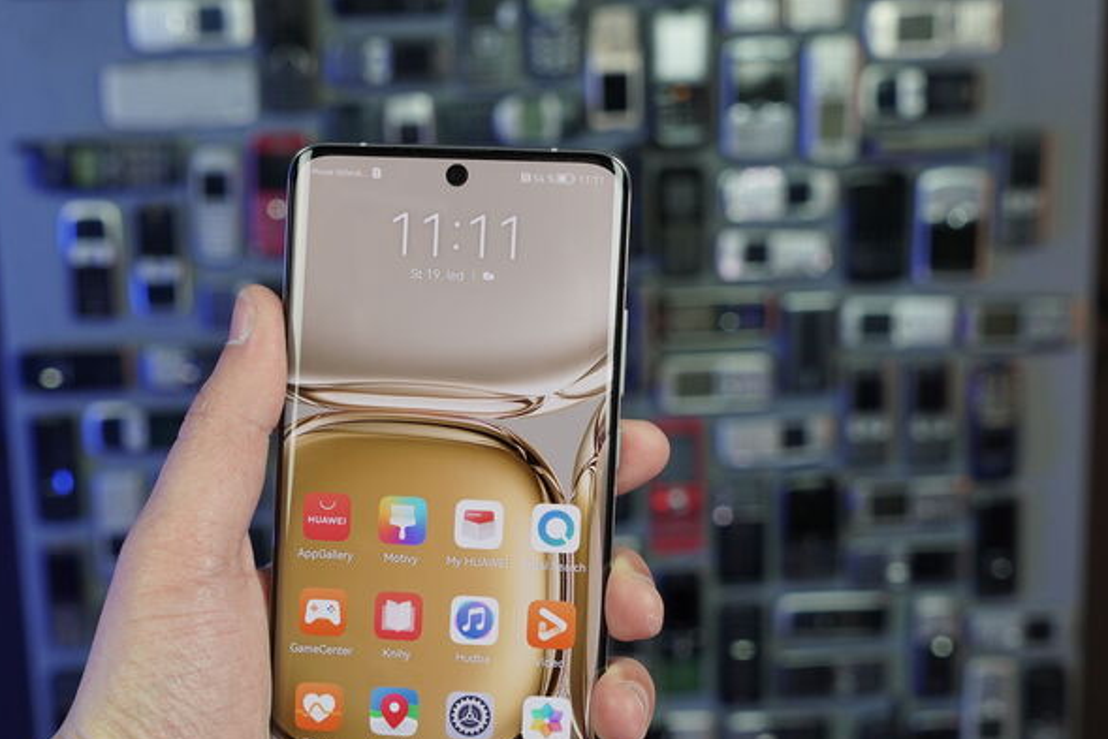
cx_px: 435
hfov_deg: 33.8
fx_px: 1816
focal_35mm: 59
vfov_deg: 22.9
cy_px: 517
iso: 1000
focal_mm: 42
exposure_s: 1/160
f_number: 7.1
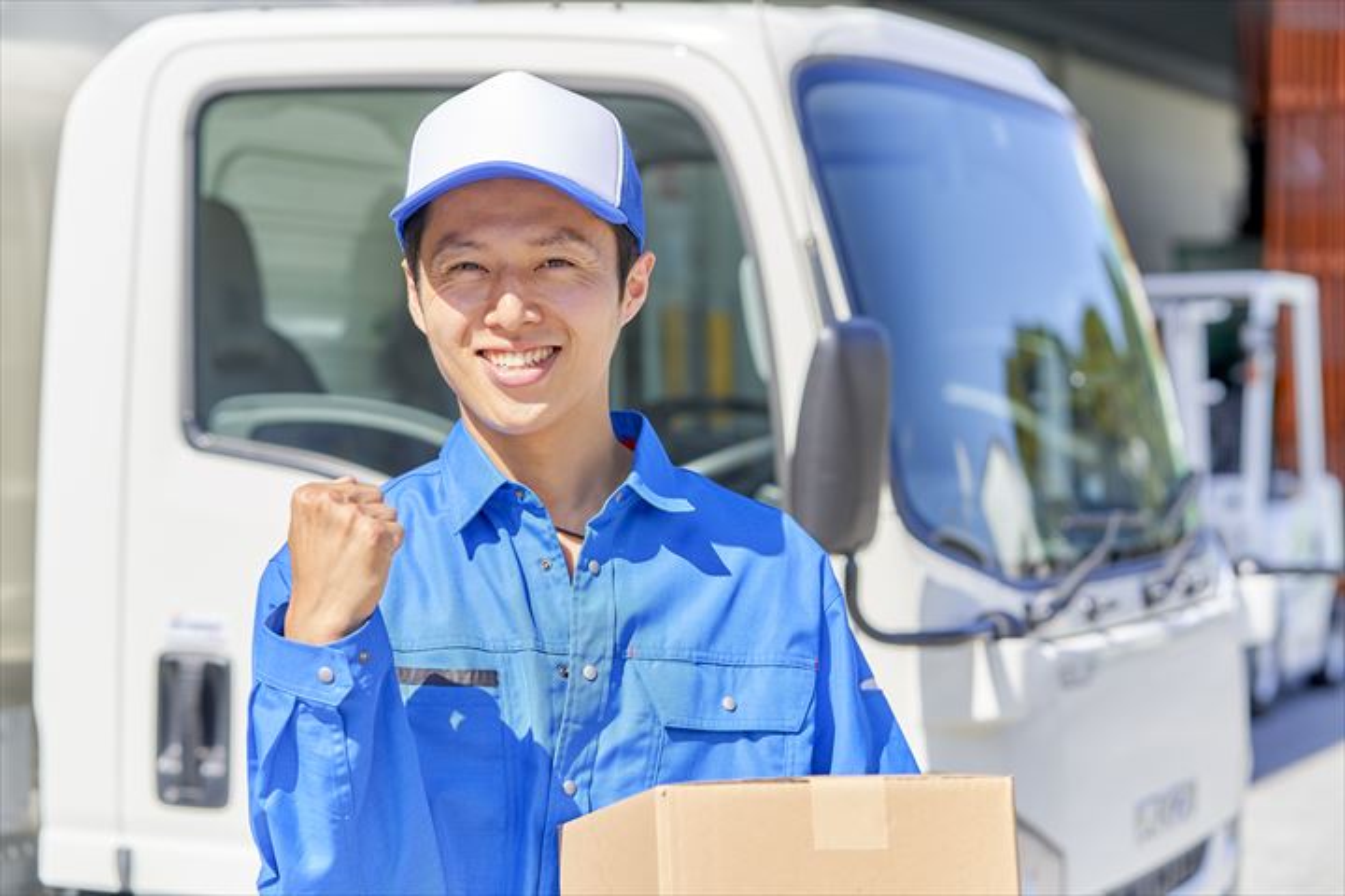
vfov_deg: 16.1
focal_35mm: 85
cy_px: 448
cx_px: 672
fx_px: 3175
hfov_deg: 23.9
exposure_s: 1/1000
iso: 200
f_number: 4.5
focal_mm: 85
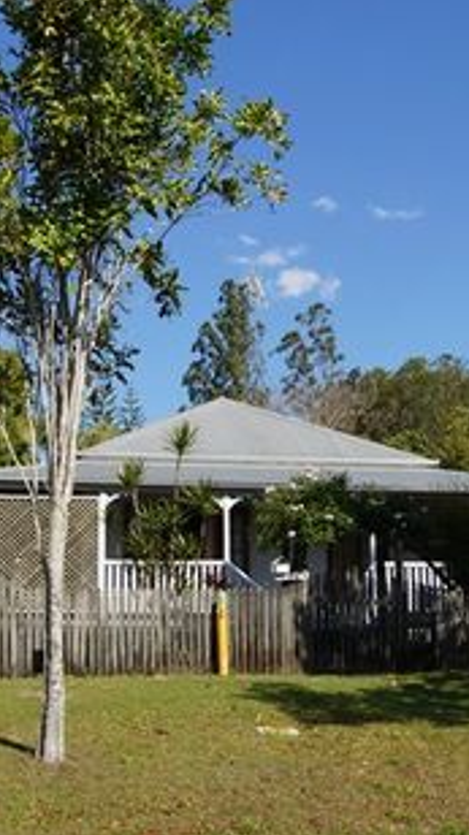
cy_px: 419
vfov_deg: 42.9
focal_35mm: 48
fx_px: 1062
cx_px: 241
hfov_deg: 24.9
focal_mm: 20
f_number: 14
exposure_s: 1/100
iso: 100
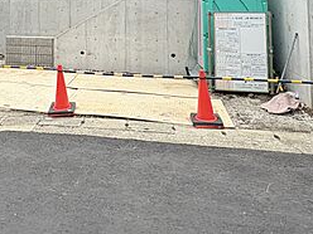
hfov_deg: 50.8
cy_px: -17
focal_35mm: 35
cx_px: 85
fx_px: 316
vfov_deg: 35.4
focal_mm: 2.22
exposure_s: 1/796
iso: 40
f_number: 2.2
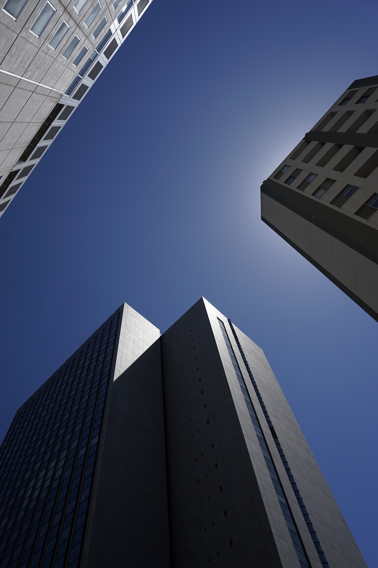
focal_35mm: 25
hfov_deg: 51.3
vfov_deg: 71.5
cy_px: 284
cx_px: 189
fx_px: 394
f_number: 5.6
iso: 100
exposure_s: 1/1250
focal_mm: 25
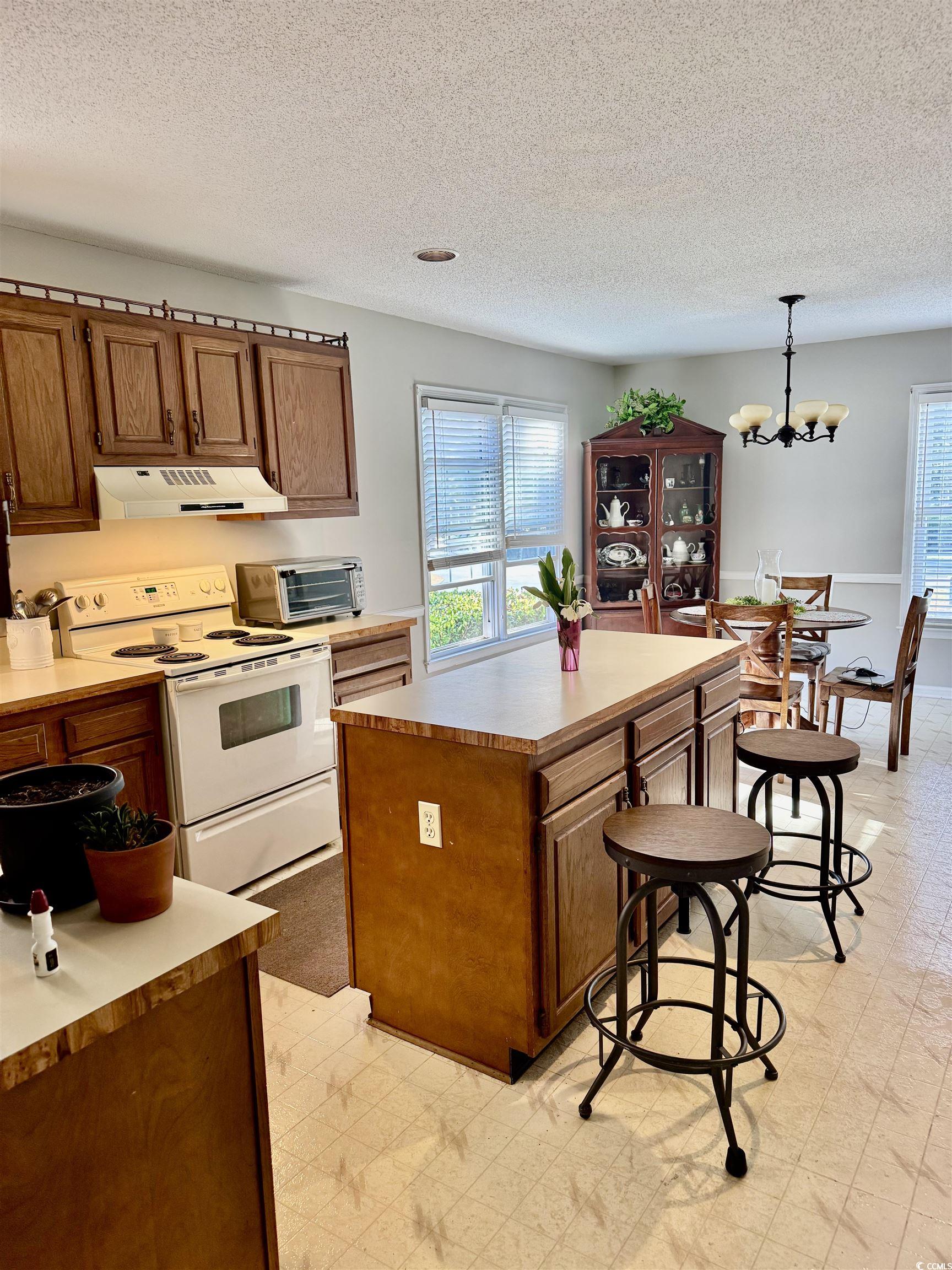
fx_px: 880
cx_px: 476
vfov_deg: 71.6
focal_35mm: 24
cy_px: 635
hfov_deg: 56.8
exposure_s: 1/120
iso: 160
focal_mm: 6.76
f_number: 1.78
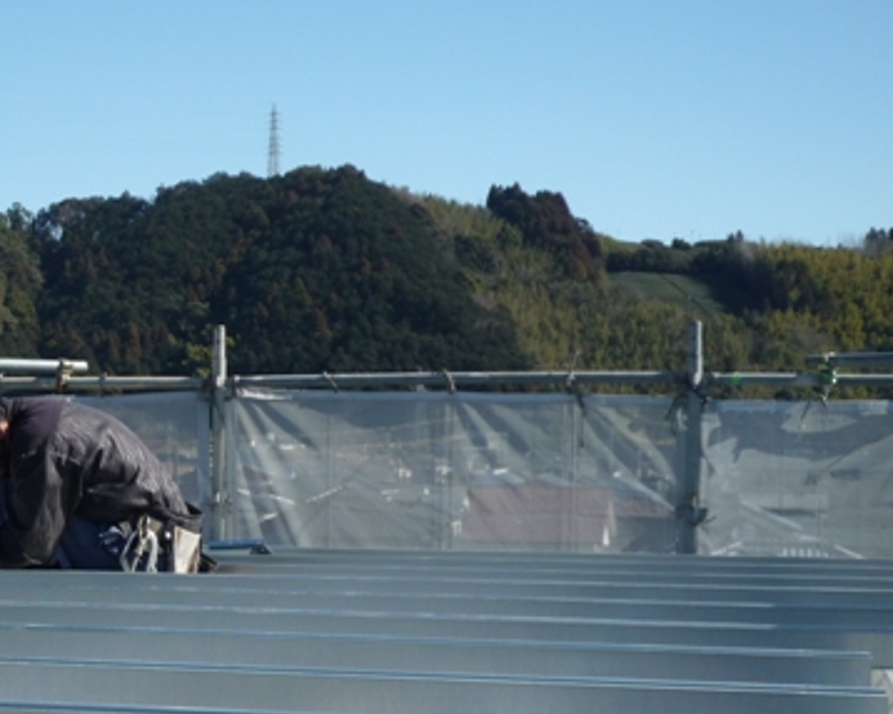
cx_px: 100
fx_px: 2166
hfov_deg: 22.8
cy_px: 584
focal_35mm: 82
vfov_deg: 18.5
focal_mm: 8.3
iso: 100
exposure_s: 1/800
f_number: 4.3
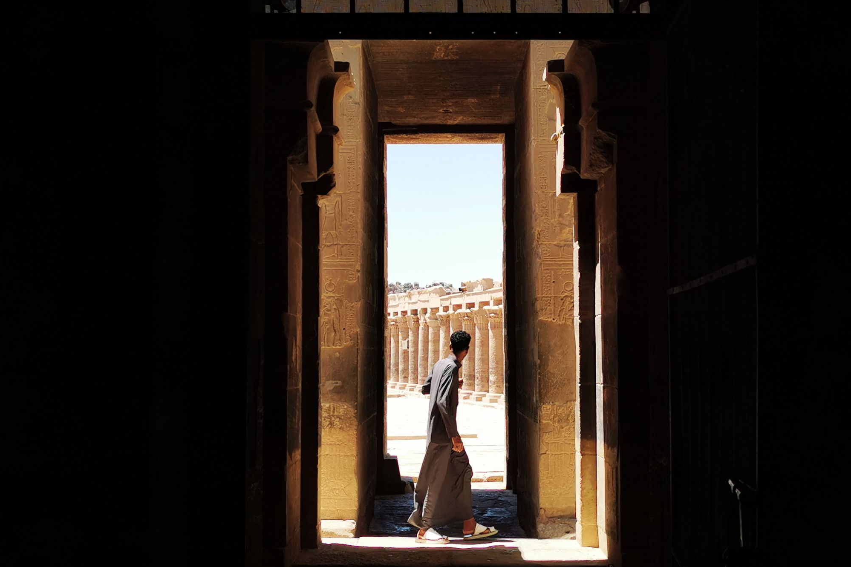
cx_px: 425
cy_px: 306
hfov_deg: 39.6
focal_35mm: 50
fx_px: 1182
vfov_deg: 27.0
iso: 50
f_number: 1.6
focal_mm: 5.56
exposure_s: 1/2000
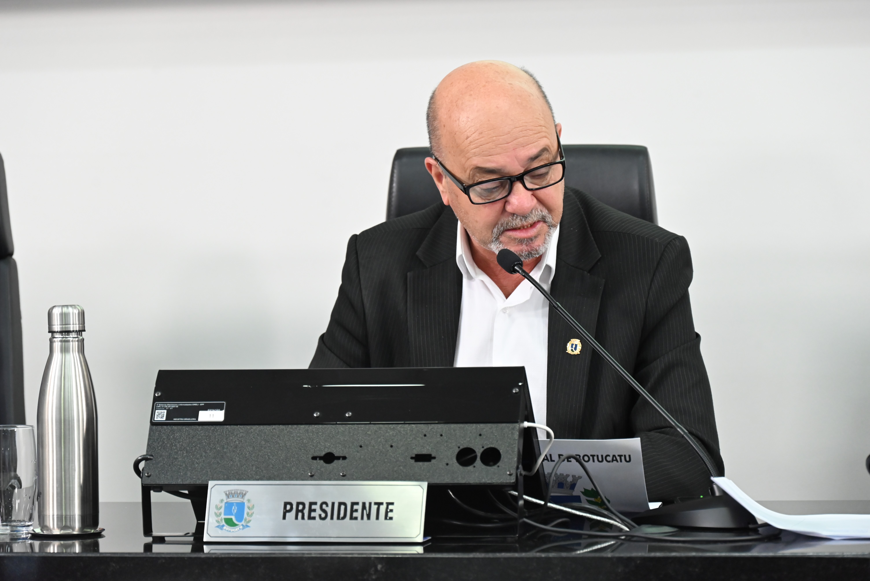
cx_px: 435
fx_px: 3143
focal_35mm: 130
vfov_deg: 10.6
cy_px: 290
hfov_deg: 15.8
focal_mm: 130
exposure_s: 1/125
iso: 2800
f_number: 6.3
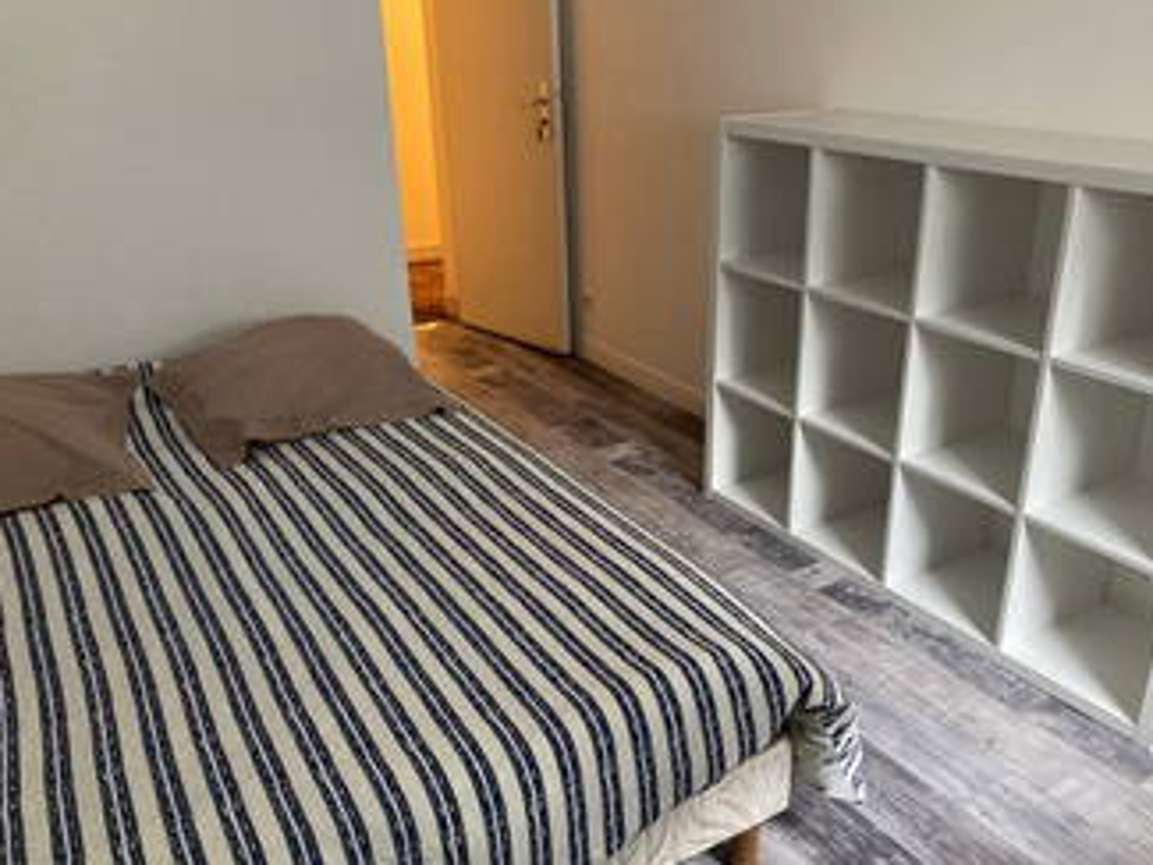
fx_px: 1033
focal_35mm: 31
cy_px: 468
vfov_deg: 45.4
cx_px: 621
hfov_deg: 58.3
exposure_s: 1/33
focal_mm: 3.99
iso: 320
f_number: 1.8
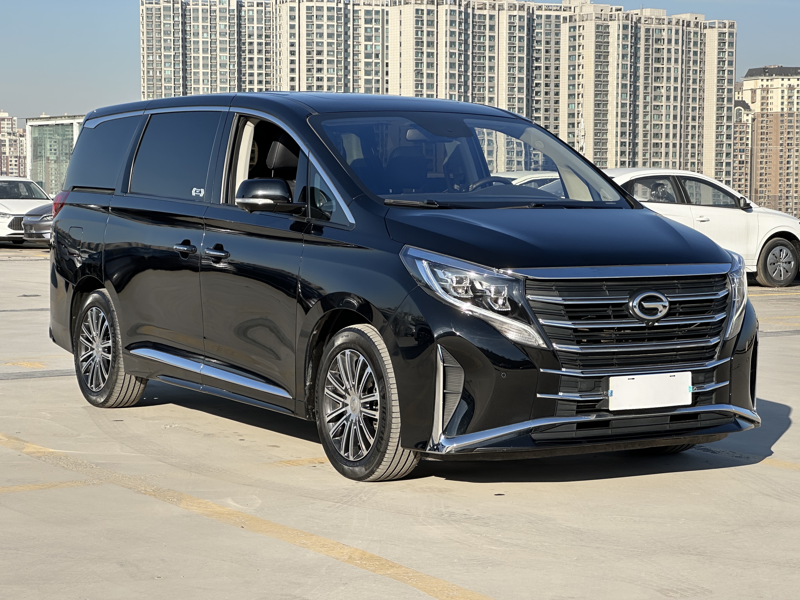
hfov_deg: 25.3
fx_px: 1780
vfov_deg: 19.1
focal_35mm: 77
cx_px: 400
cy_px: 300
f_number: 2.8
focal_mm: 9
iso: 32
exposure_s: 1/645
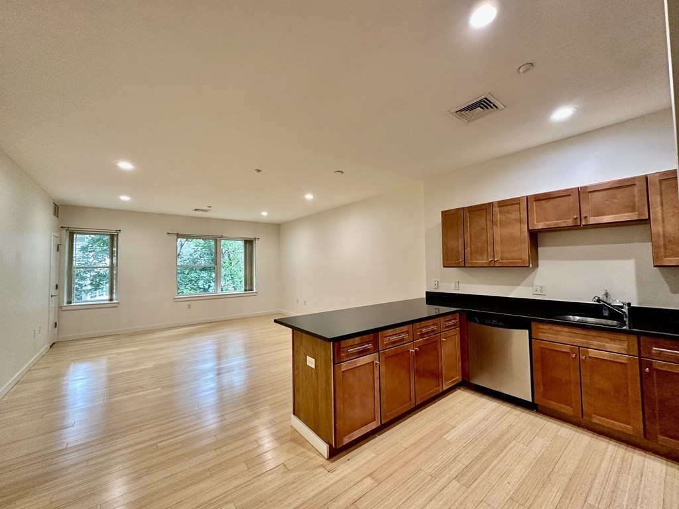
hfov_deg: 102.1
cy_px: 254
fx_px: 275
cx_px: 340
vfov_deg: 85.7
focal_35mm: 14
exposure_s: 1/60
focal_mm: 2.22
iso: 200
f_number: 2.2
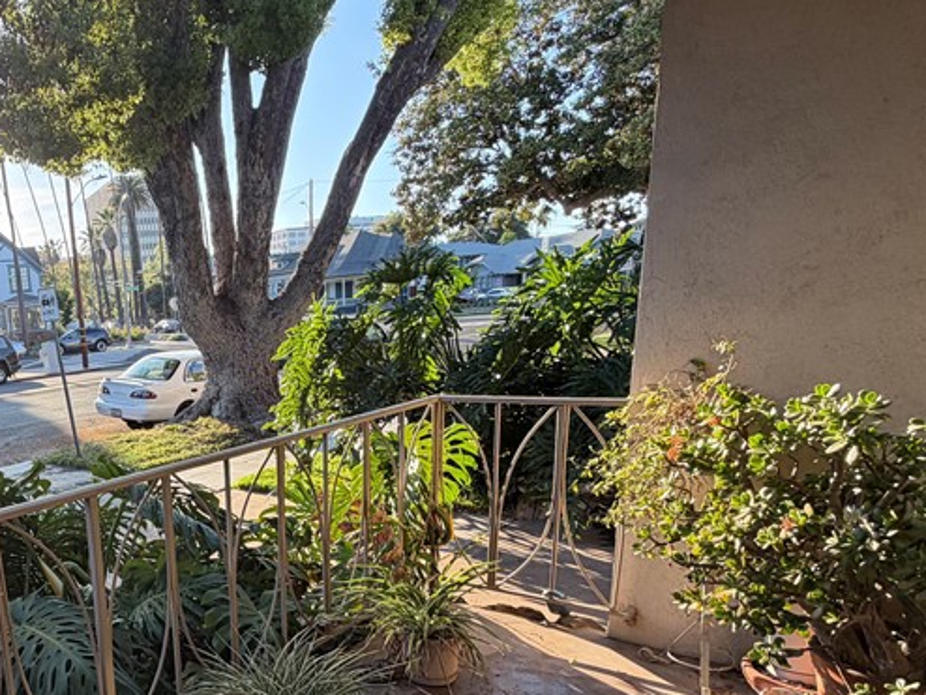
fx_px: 776
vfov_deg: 46.8
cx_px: 127
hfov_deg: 55.1
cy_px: 508
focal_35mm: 29
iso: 50
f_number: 2.2
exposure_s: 1/155
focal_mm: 2.22
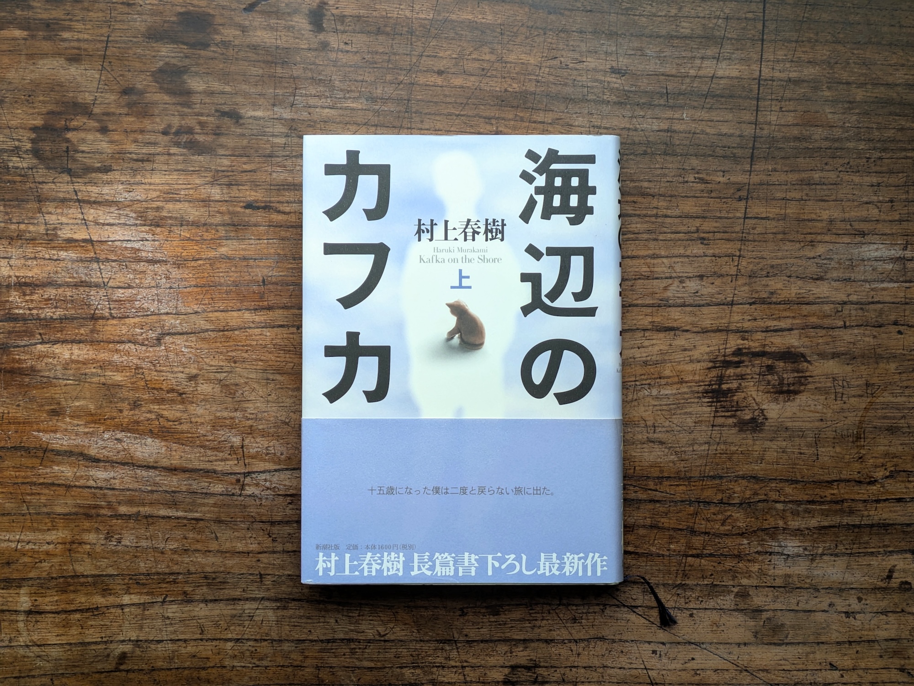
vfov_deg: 28.6
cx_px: 457
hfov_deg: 37.5
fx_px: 1347
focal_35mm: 51
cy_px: 343
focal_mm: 5.43
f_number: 1.89
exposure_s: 1/100
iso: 82
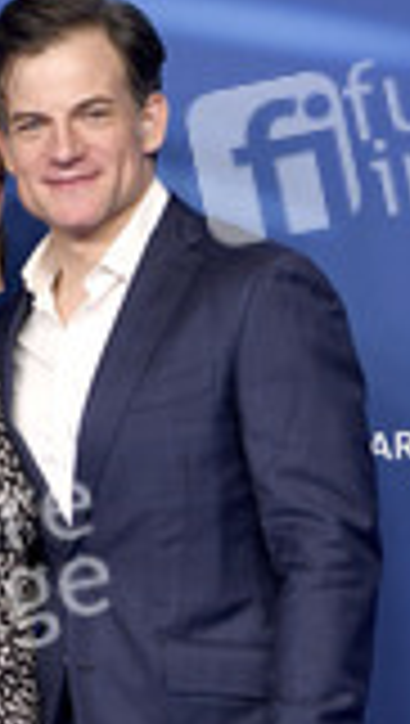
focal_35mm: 182
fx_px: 3505
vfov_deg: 11.6
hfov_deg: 6.7
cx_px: 9
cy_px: 814
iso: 800
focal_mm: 70
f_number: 4
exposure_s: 1/320
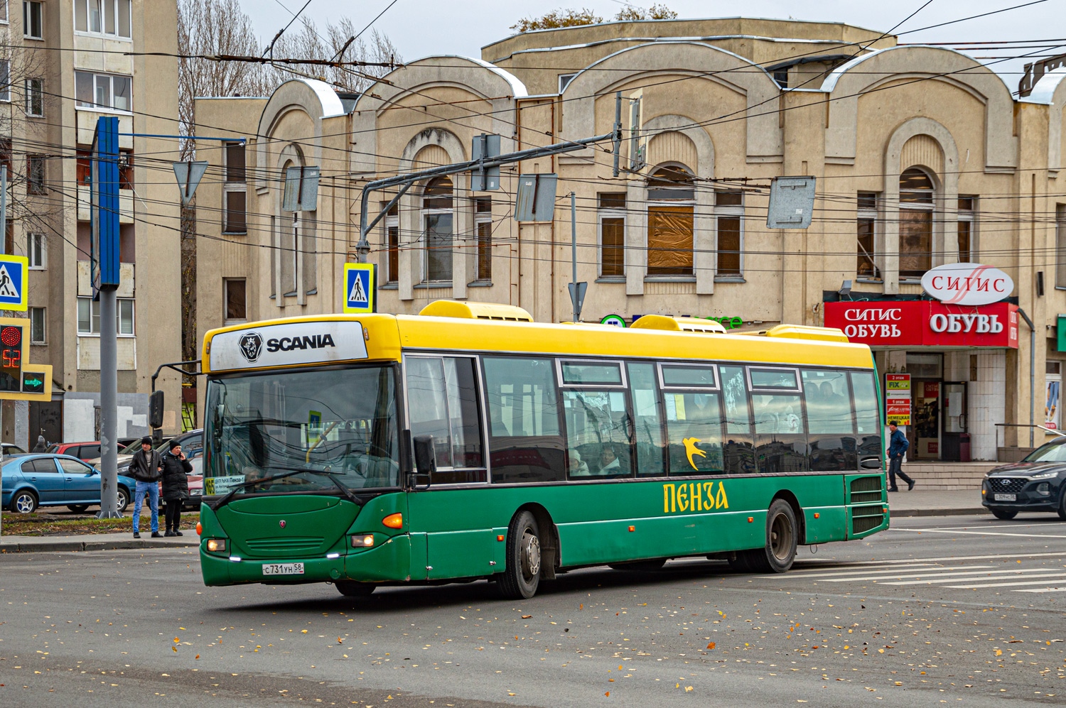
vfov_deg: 21.5
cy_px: 354
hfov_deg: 31.9
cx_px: 533
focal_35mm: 63
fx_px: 1864
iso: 100
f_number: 5.6
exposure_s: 1/400
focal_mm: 42
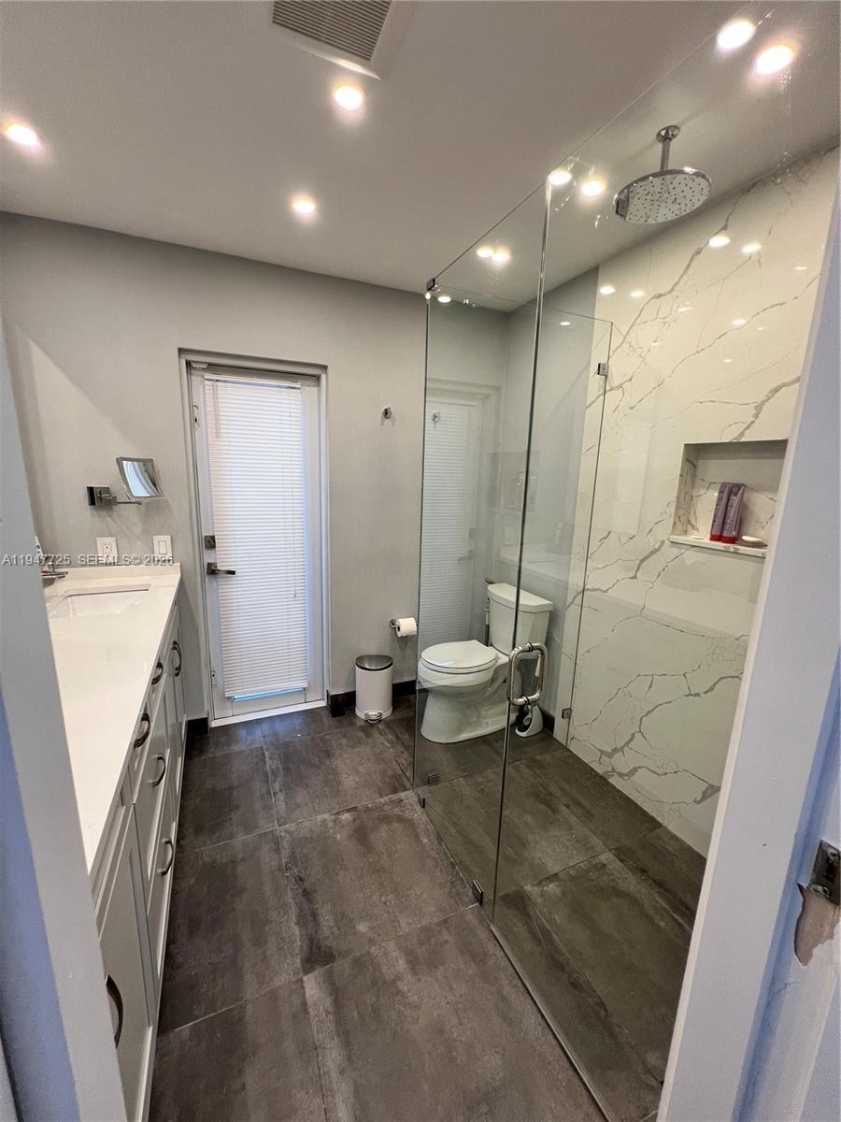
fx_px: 421
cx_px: 420
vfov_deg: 106.2
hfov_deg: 89.9
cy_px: 561
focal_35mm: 13
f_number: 1.8
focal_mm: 1.57
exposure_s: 1/120
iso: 160
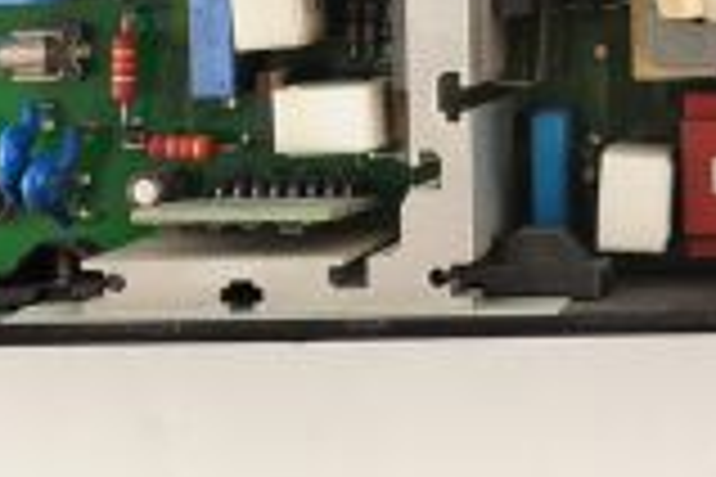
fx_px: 3759
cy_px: -137
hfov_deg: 10.5
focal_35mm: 189
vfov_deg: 7.2
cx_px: 1081
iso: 1600
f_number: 9
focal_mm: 50
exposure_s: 1/125
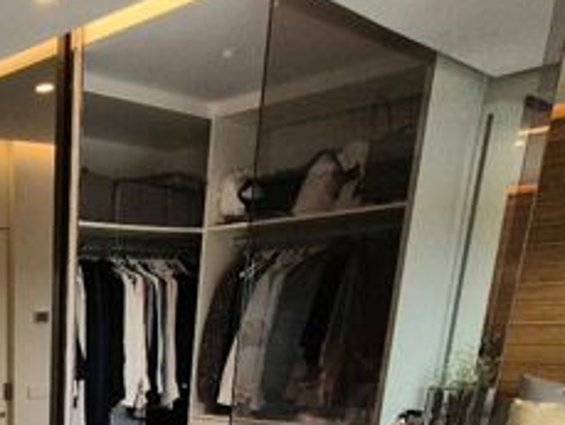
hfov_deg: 37.3
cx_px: -88
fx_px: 653
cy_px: 541
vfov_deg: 29.5
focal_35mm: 40
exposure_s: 1/370
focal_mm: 2.2
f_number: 2.2
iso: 250
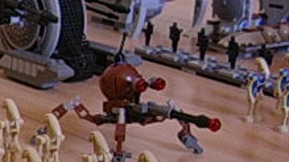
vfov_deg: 10.2
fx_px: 904
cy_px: 150
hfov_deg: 16.7
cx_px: -124
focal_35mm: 118
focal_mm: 5.6
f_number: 2.7
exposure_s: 1/9.5
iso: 70
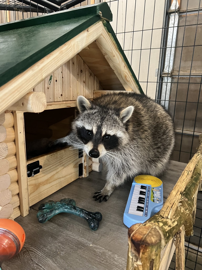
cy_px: 135
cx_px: 101
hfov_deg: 53.1
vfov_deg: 67.3
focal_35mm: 26
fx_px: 202
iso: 500
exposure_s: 1/60
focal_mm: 5.7
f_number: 1.5
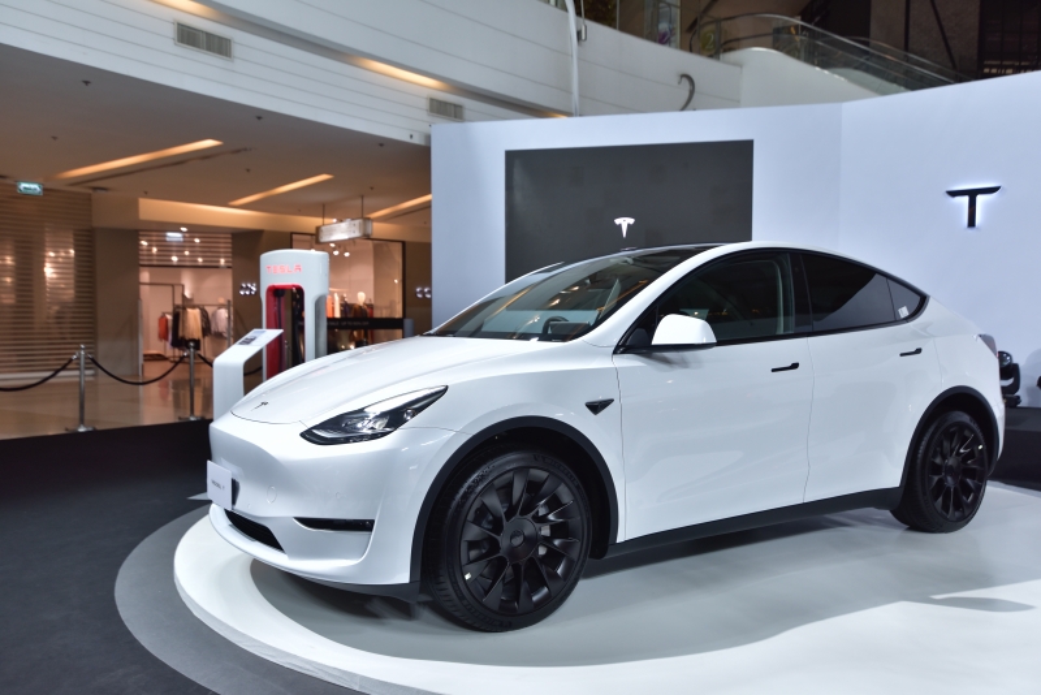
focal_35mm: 30
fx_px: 868
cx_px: 520
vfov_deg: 43.6
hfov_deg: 61.9
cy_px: 348
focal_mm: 30
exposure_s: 1/160
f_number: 2.8
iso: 320
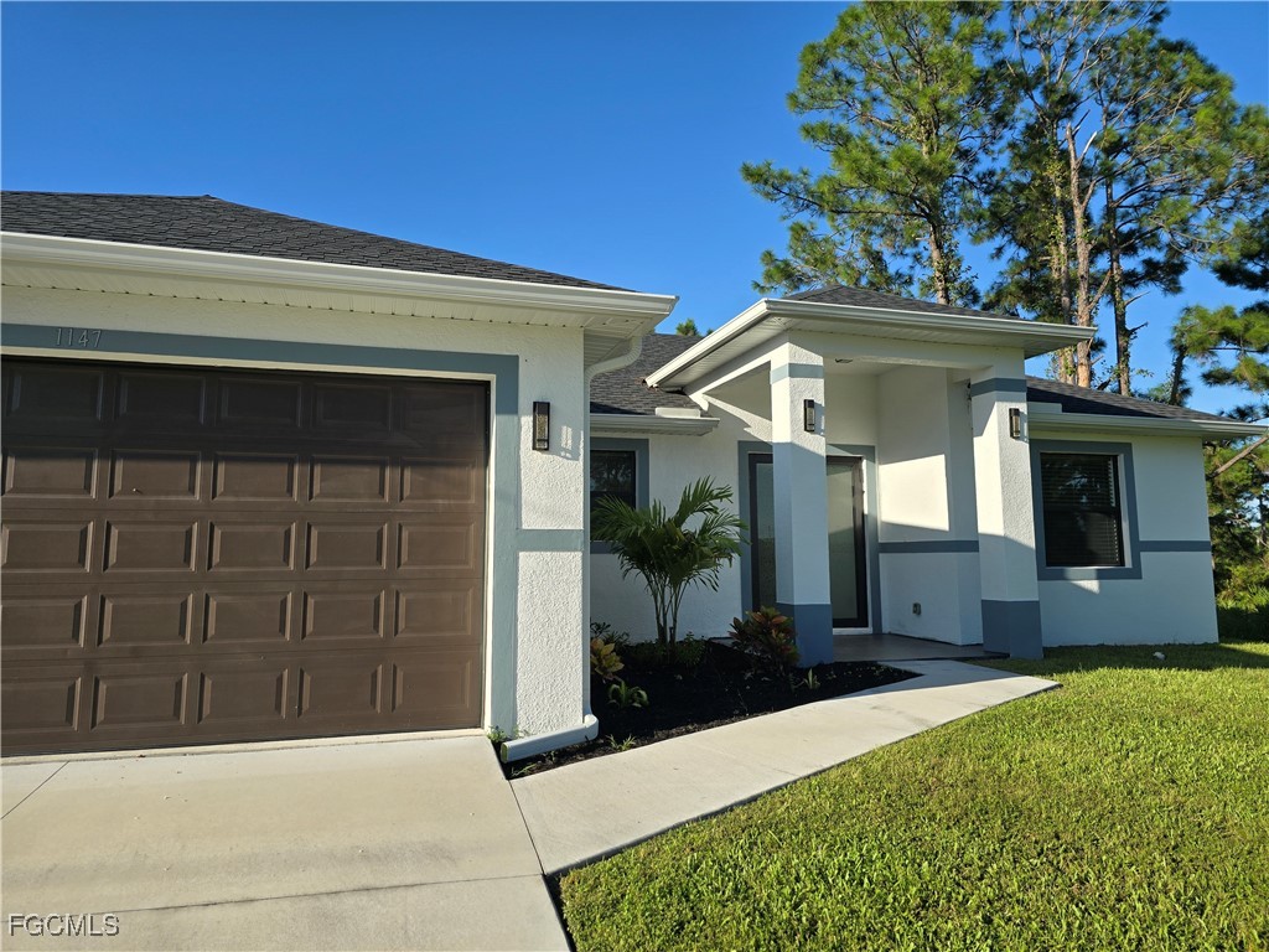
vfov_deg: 58.9
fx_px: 843
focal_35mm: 23
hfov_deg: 73.9
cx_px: 634
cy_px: 476
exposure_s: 1/519
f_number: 1.7
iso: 12
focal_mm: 6.3
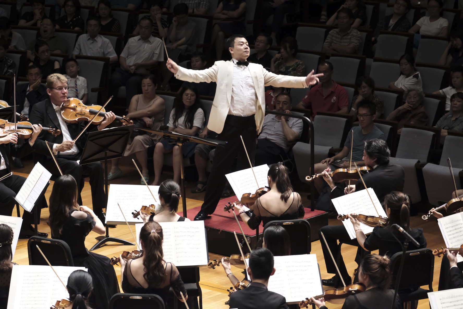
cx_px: 232
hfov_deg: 13.7
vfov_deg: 9.1
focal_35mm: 150
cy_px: 154
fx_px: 1929
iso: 5000
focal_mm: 100
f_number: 4.5
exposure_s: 1/160
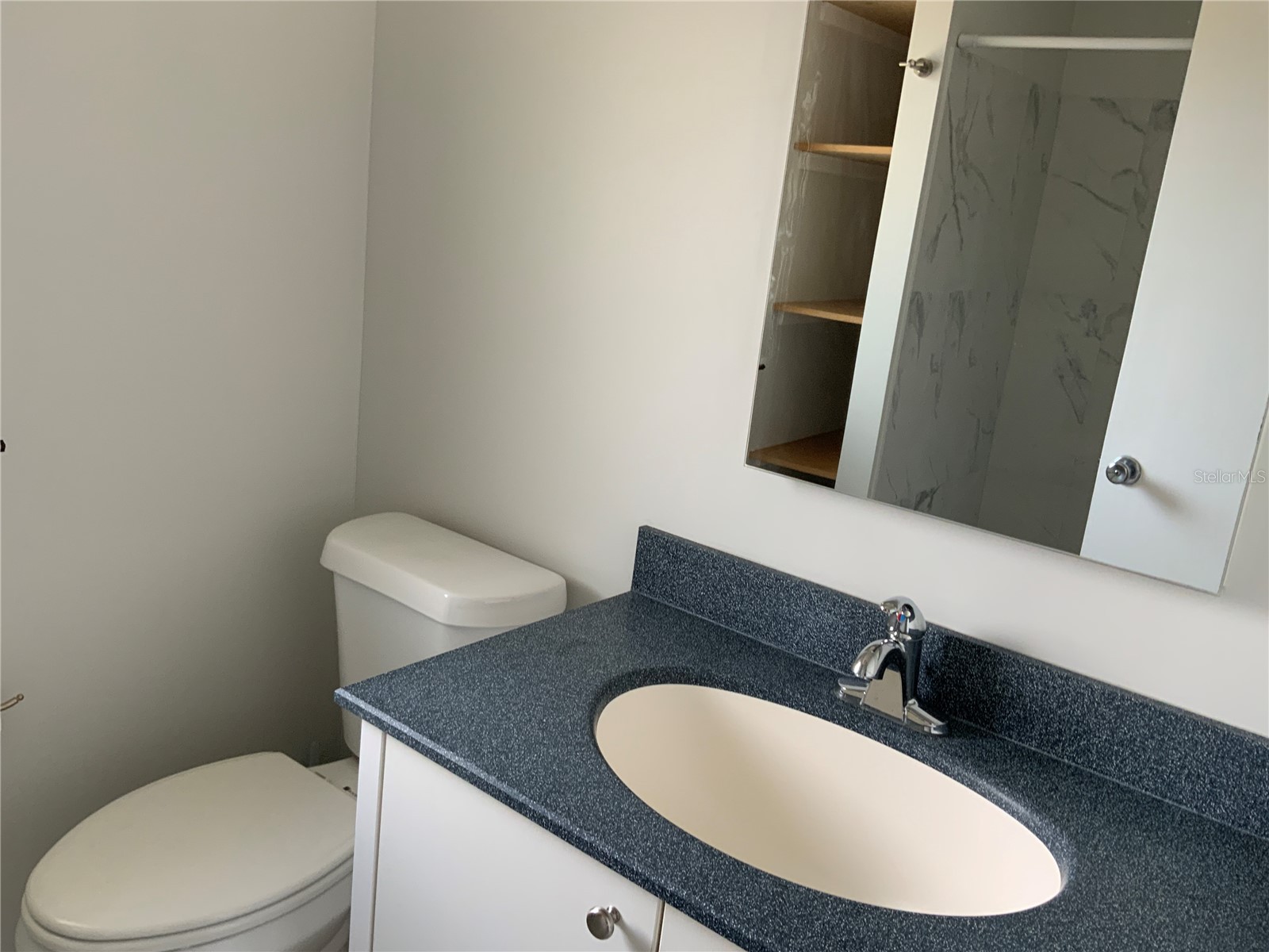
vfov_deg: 48.2
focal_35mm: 29
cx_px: 634
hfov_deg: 61.7
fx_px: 1063
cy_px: 476
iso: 80
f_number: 1.8
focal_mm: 3
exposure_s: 1/60
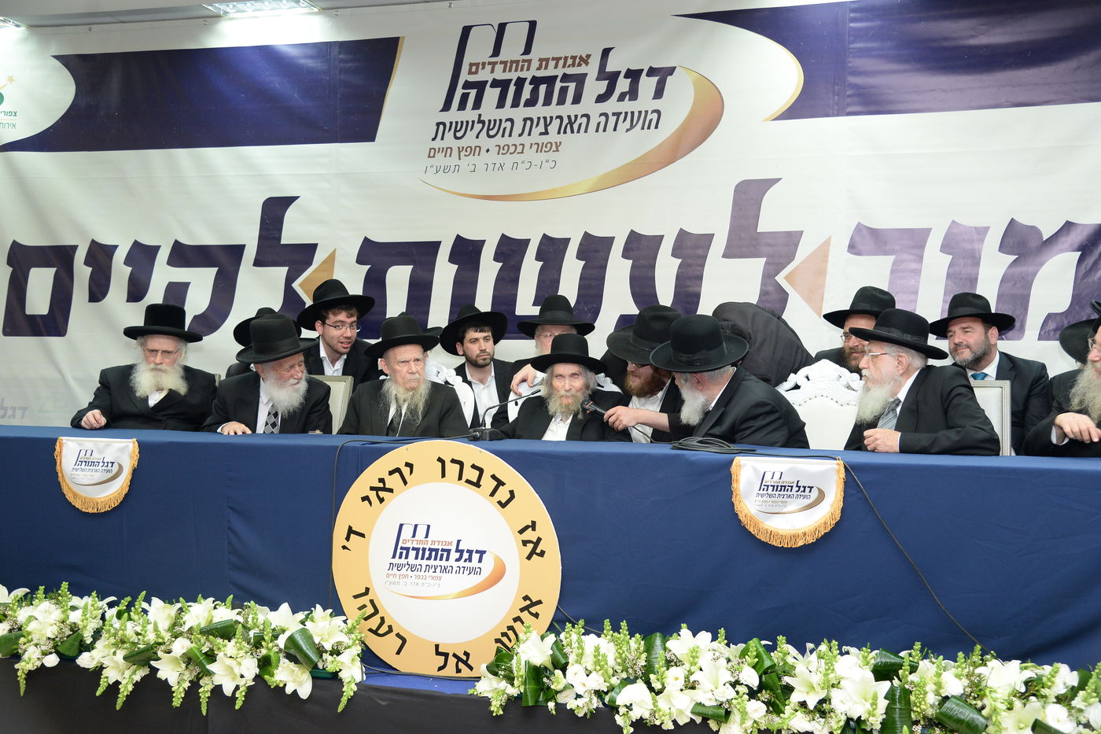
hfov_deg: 50.7
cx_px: 550
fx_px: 1162
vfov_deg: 35.0
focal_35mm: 38
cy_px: 367
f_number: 4.5
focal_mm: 38
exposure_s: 1/60
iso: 1250
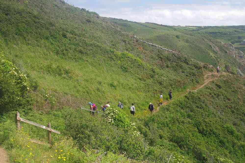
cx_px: 122
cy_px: 82
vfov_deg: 28.9
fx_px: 316
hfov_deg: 42.3
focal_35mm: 46
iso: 200
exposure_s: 1/60
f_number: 11
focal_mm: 31
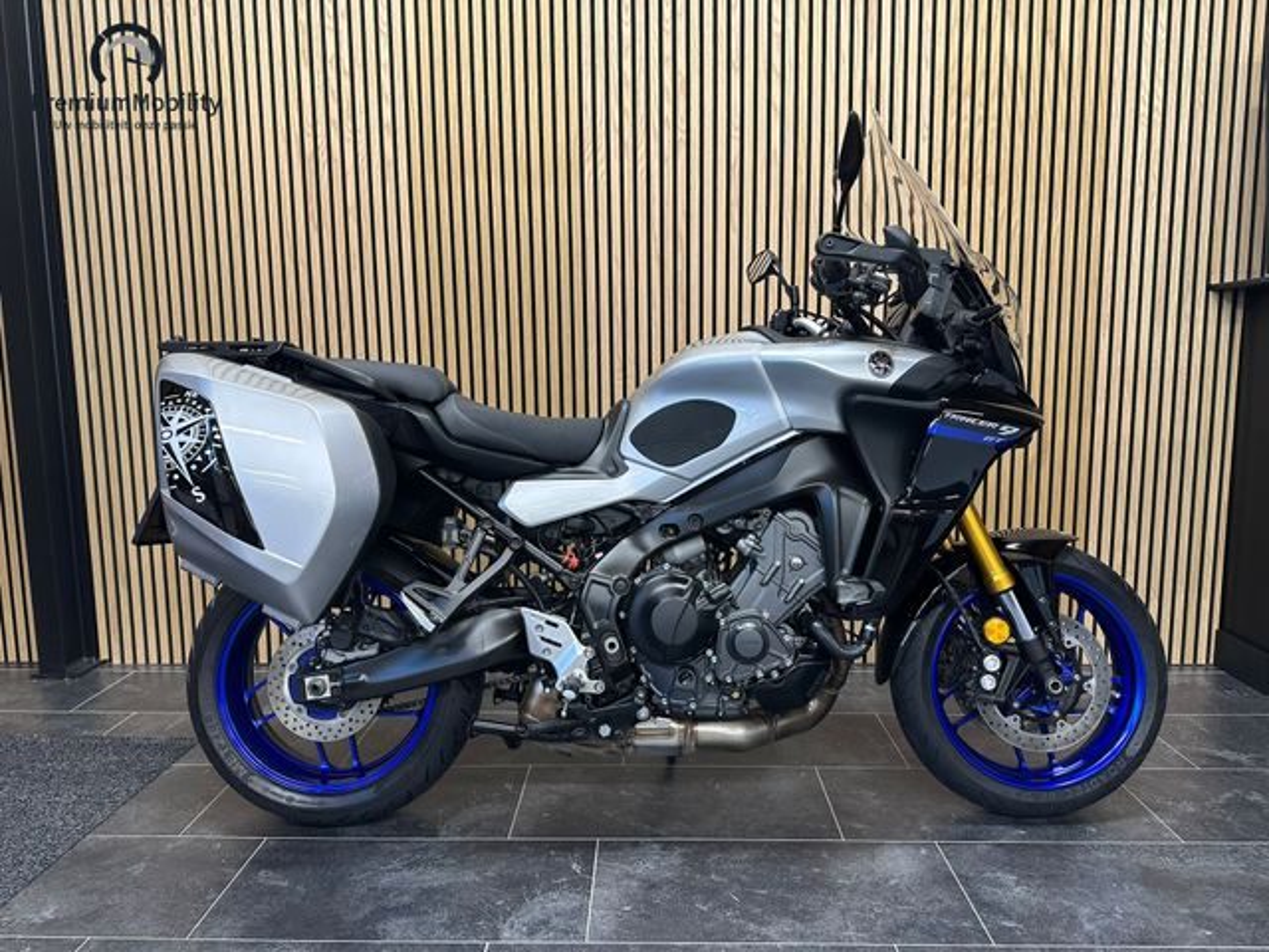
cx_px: 634
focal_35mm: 24
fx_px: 880
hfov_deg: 71.6
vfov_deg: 56.8
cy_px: 476
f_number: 1.78
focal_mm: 6.86
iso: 125
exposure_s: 1/50
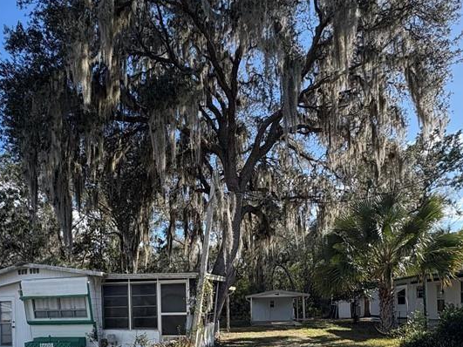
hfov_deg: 65.0
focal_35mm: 27
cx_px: 196
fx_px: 361
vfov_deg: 46.9
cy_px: 304
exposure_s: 1/840
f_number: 2.2
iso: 64
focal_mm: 2.22
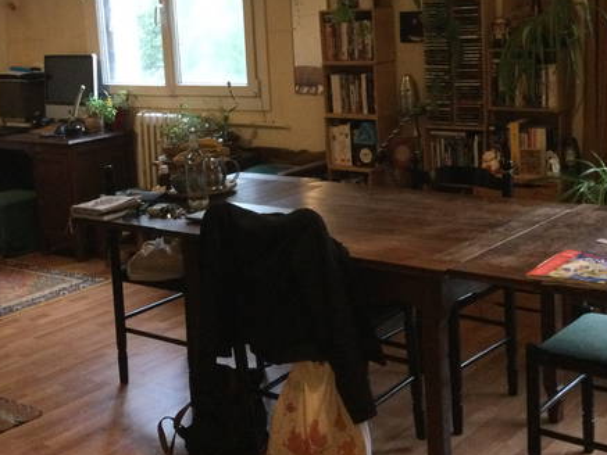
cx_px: 326
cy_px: 139
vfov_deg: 25.9
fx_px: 982
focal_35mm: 56
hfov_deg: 34.3
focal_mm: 3.3
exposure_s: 1/17
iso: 250
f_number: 2.4
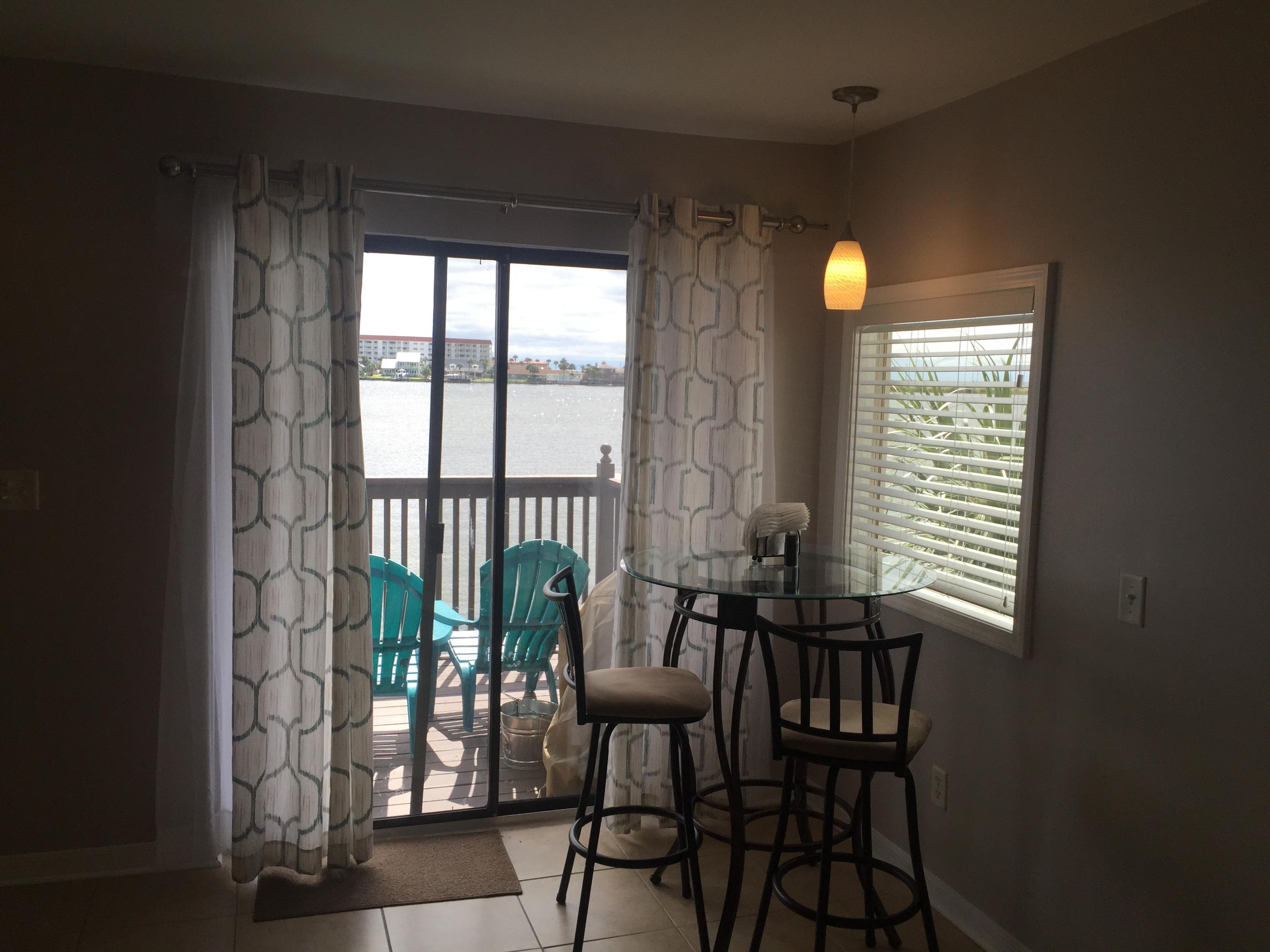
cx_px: 635
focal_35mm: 29
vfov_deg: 48.2
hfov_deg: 61.7
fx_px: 1064
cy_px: 476
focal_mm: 4.15
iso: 32
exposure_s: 1/565
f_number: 2.2
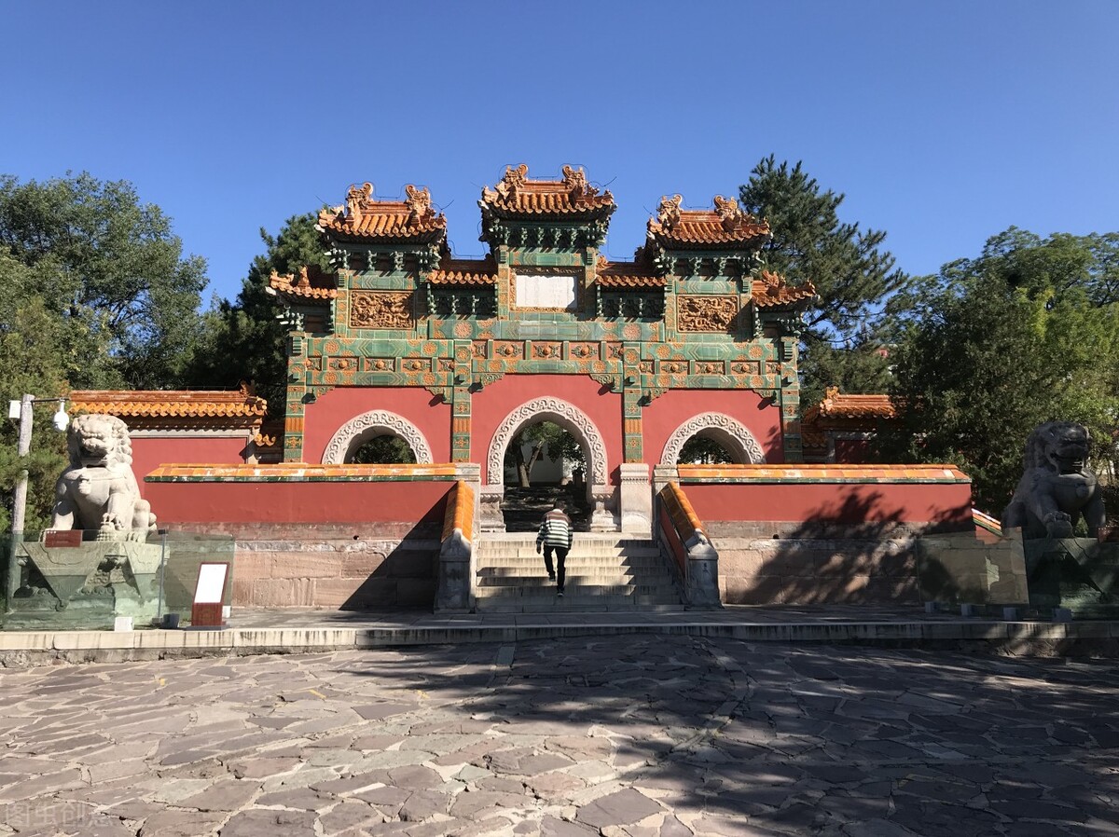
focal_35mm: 28
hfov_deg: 63.5
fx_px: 904
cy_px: 418
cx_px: 560
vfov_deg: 49.7
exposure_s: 1/1429
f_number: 1.8
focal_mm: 3.99
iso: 20
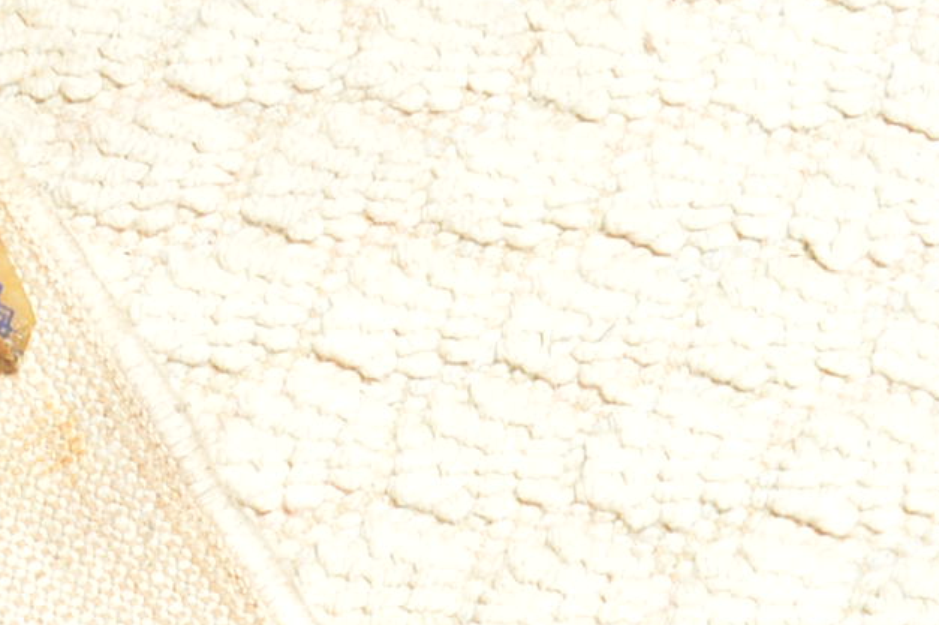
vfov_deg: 8.2
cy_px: -30
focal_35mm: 165
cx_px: -144
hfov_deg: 12.2
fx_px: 4311
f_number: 8
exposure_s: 1/160
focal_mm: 23
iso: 100
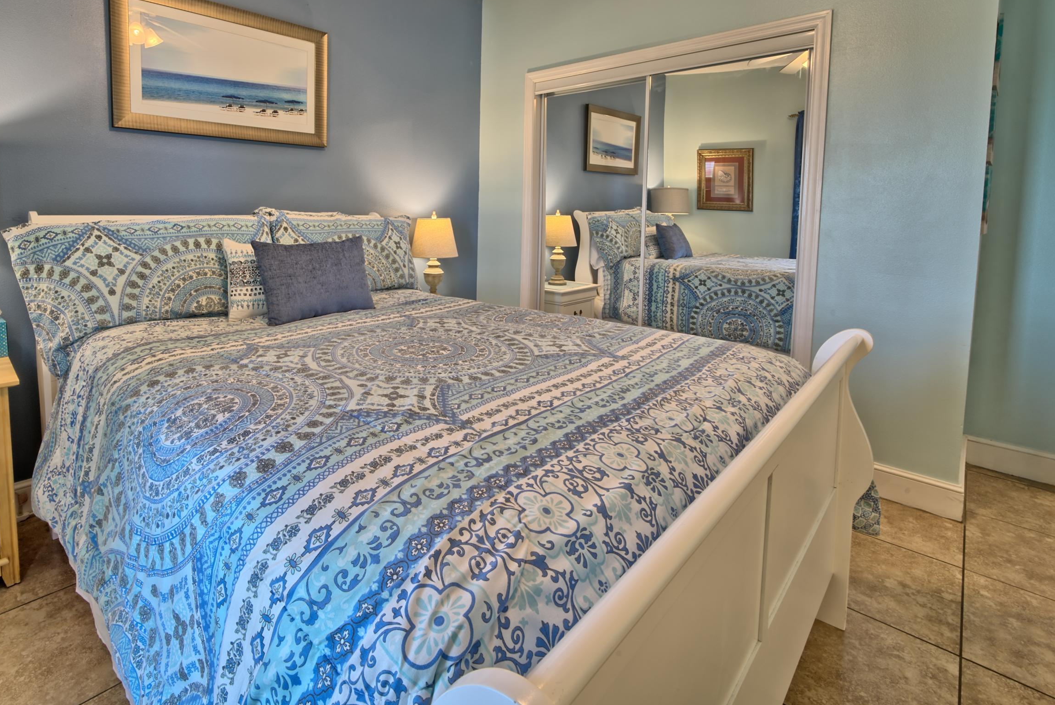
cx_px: 450
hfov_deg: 92.6
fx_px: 498
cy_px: 248
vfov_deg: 68.9
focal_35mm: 17
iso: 200
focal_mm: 13
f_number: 16
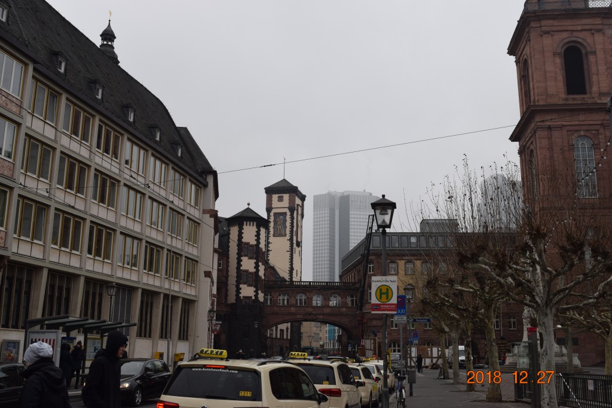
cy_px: 204
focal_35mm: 39
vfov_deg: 34.2
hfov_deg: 49.6
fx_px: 663
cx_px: 306
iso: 400
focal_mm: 26
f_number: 8
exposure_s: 1/250
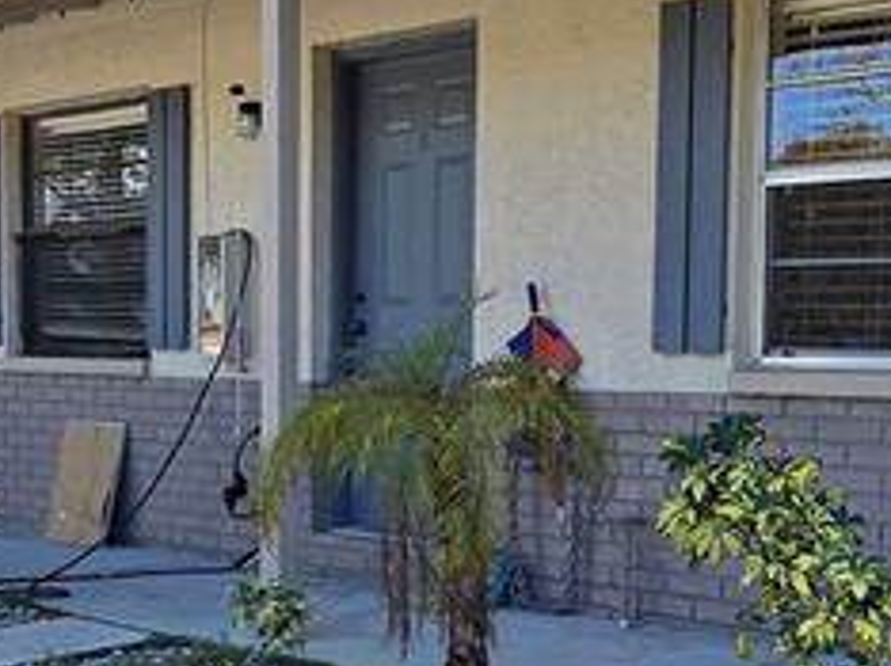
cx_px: 644
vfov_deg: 25.4
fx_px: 1466
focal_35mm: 57
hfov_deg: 33.3
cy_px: 476
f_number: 2.2
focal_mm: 2.2
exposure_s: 1/976
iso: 50
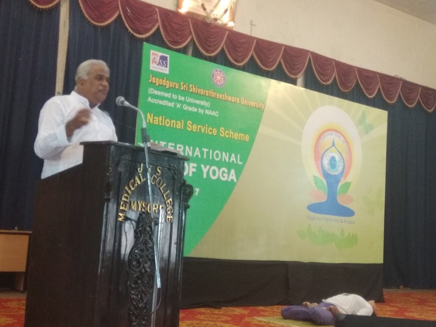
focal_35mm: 21
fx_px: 265
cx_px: 218
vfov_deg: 63.4
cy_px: 164
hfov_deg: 79.0
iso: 500
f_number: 2
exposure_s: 1/25
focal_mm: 3.57
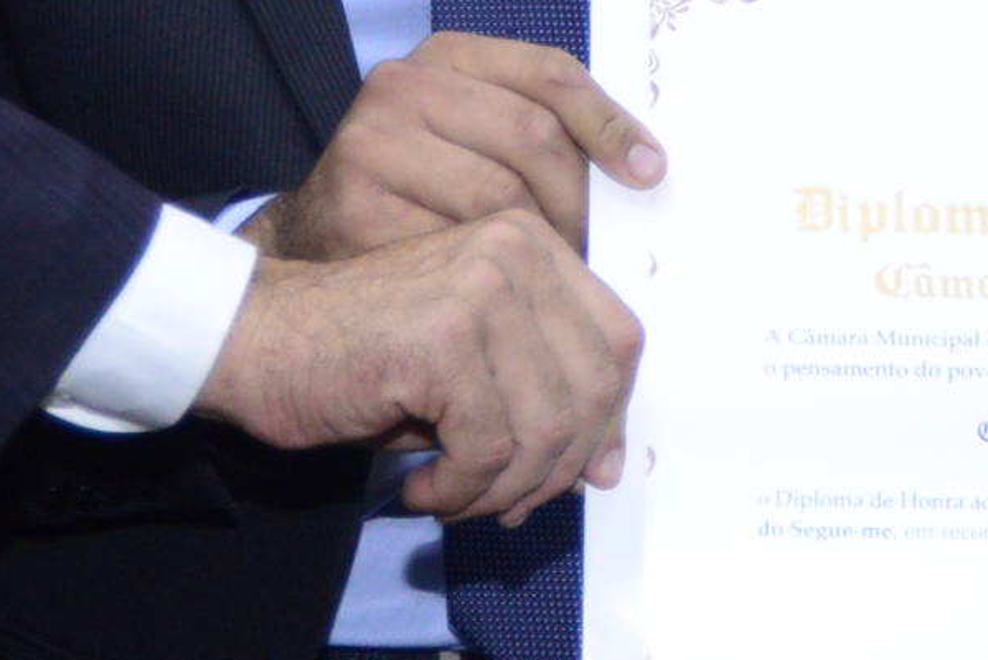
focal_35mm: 251
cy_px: -114
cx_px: 868
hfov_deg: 8.2
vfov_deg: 5.5
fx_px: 6892
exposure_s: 1/125
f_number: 4.8
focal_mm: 50
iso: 2500
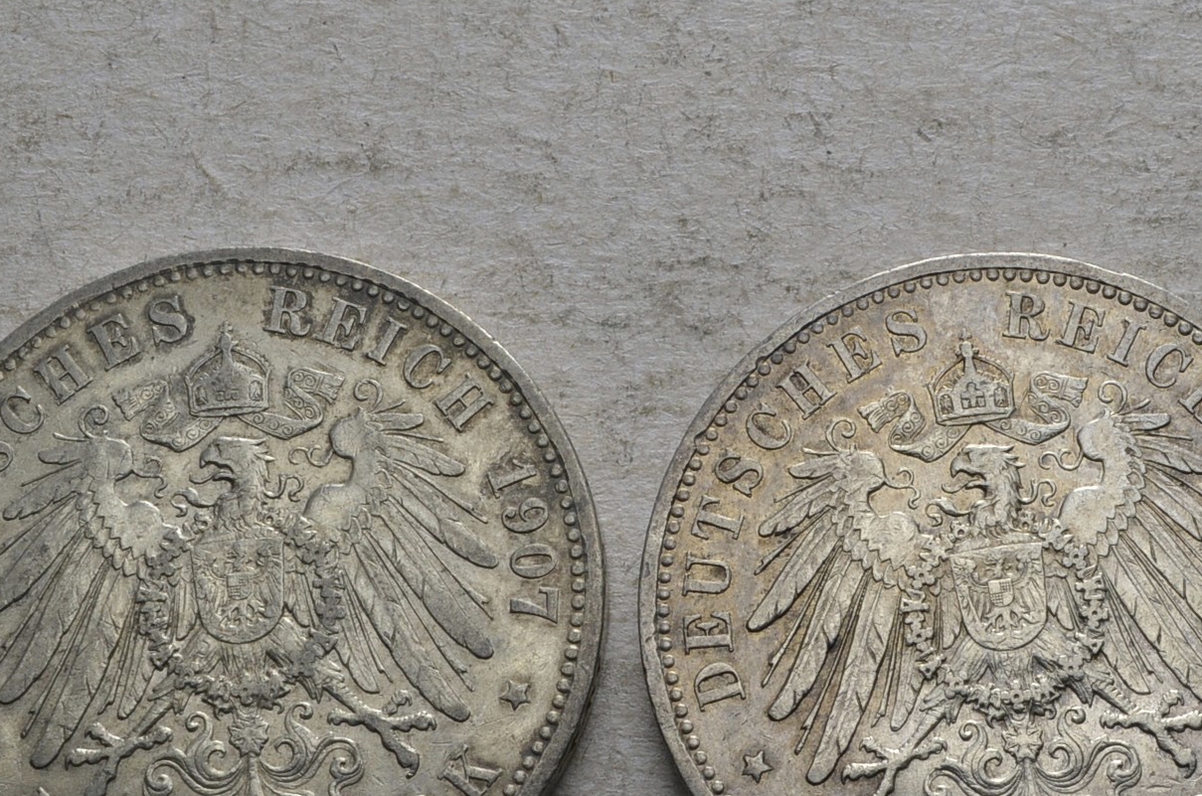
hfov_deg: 18.9
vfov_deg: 12.7
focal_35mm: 107
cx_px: 1026
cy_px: 547
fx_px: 3566
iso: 400
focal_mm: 35
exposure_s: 1/250
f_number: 14
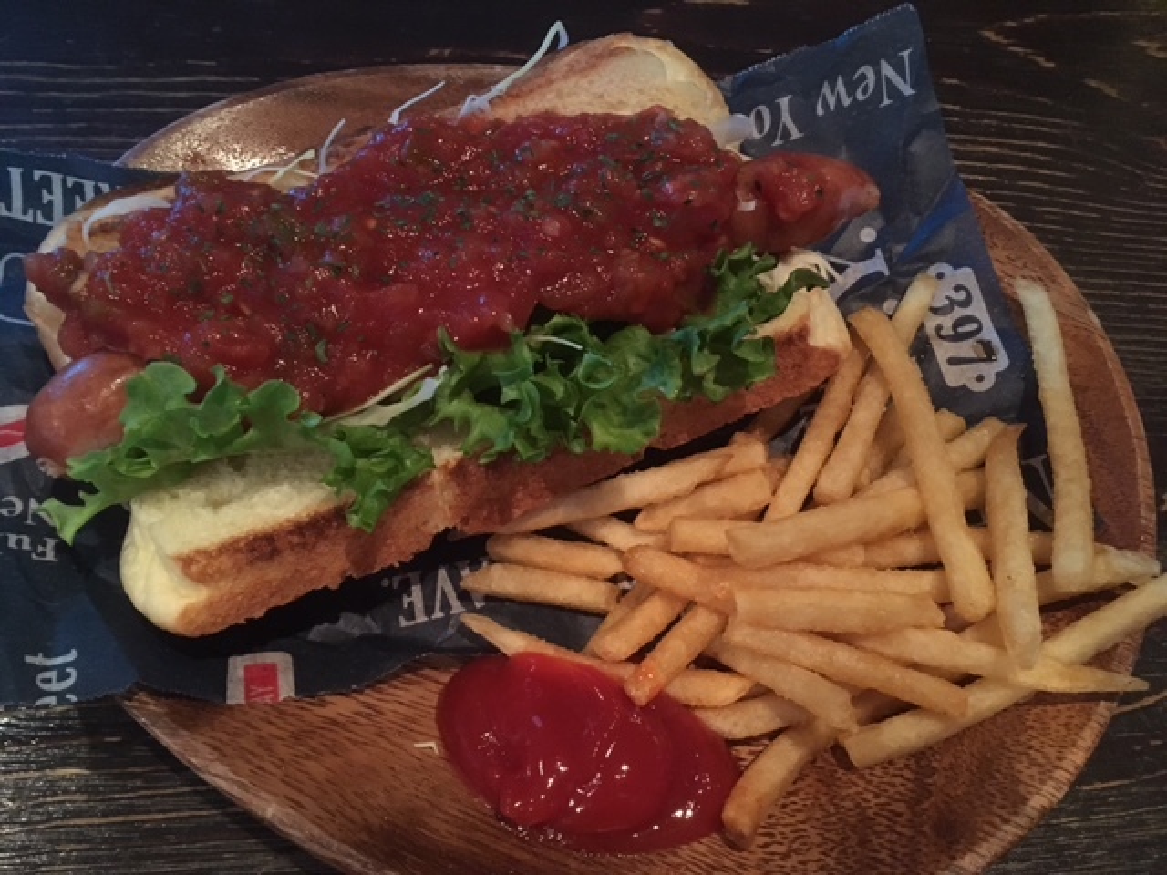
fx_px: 978
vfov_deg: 48.2
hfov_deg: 61.7
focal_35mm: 29
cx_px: 584
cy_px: 438
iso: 500
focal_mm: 4.15
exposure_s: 1/15
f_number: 2.2
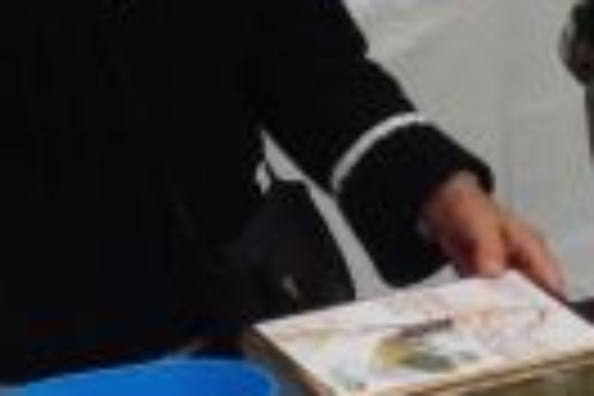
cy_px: -288
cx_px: 891
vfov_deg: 6.1
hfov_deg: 9.1
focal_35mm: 221
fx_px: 3646
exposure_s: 1/355
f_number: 2.4
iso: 50
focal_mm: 4.28
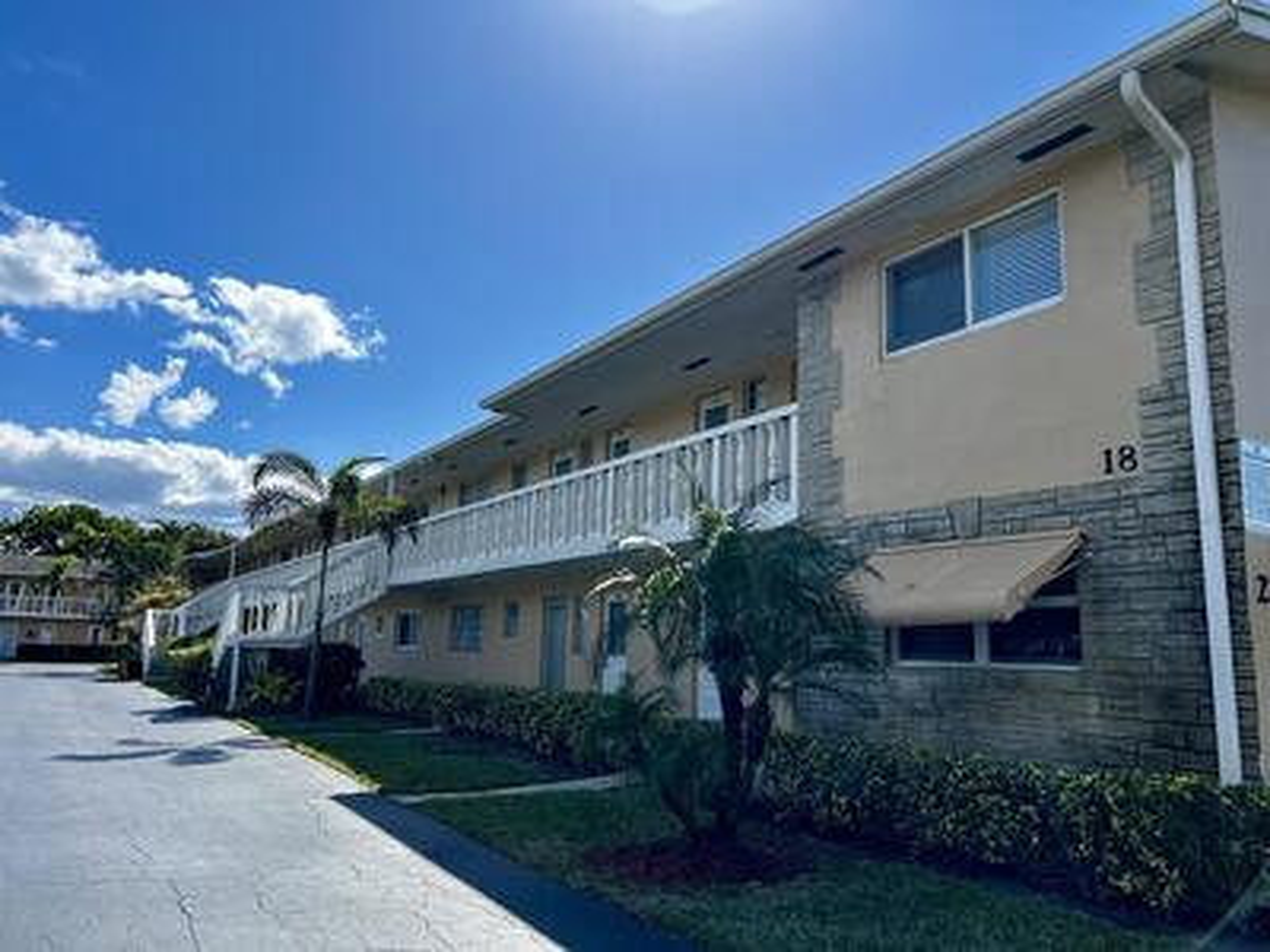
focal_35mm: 26
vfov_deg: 53.1
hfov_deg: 67.3
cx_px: 635
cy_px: 476
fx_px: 954
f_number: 1.5
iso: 50
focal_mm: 5.7
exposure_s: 1/5076
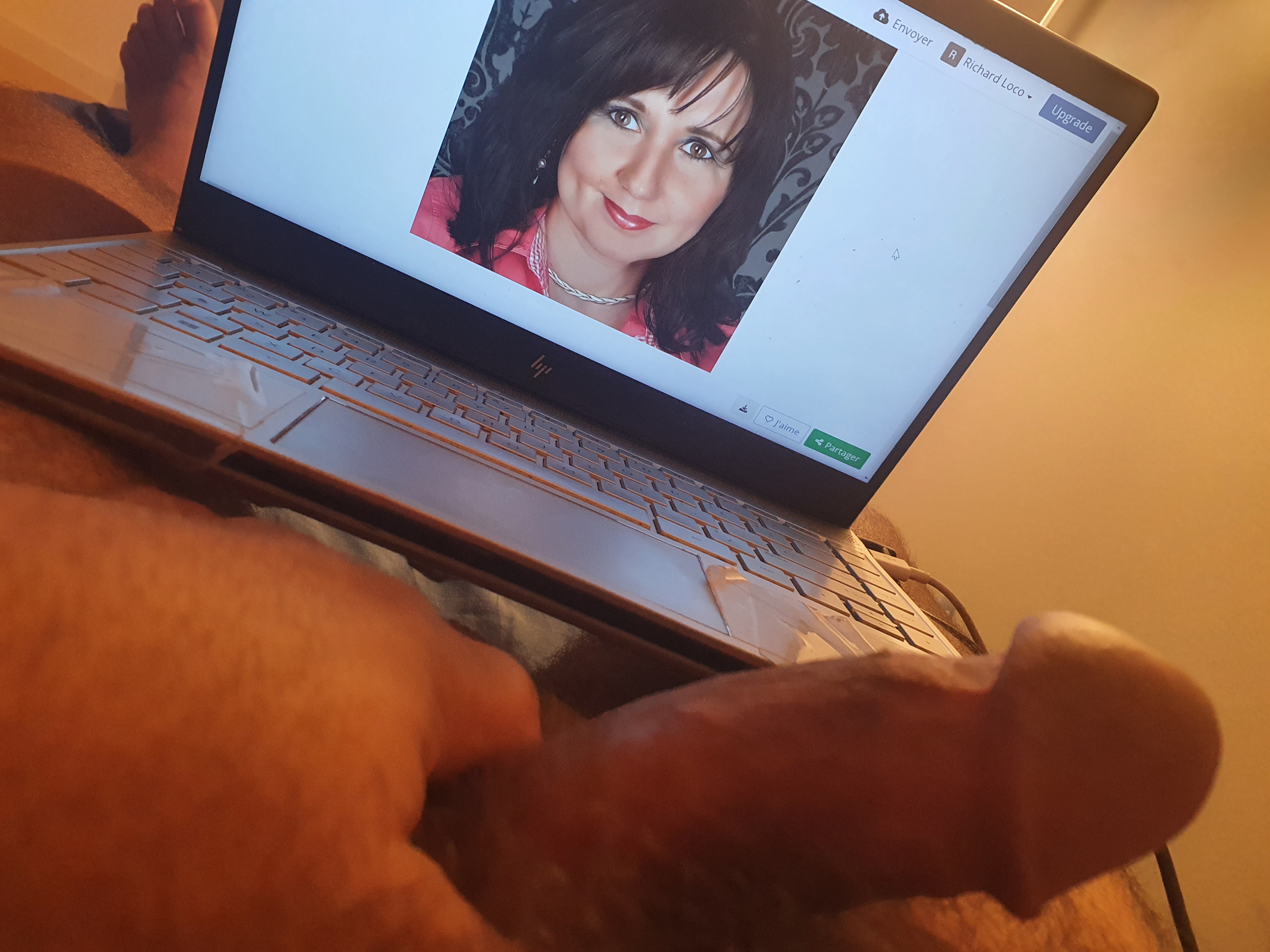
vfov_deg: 53.1
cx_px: 635
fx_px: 954
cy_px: 476
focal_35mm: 26
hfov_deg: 67.3
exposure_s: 1/50
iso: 400
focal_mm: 4.32
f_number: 2.4
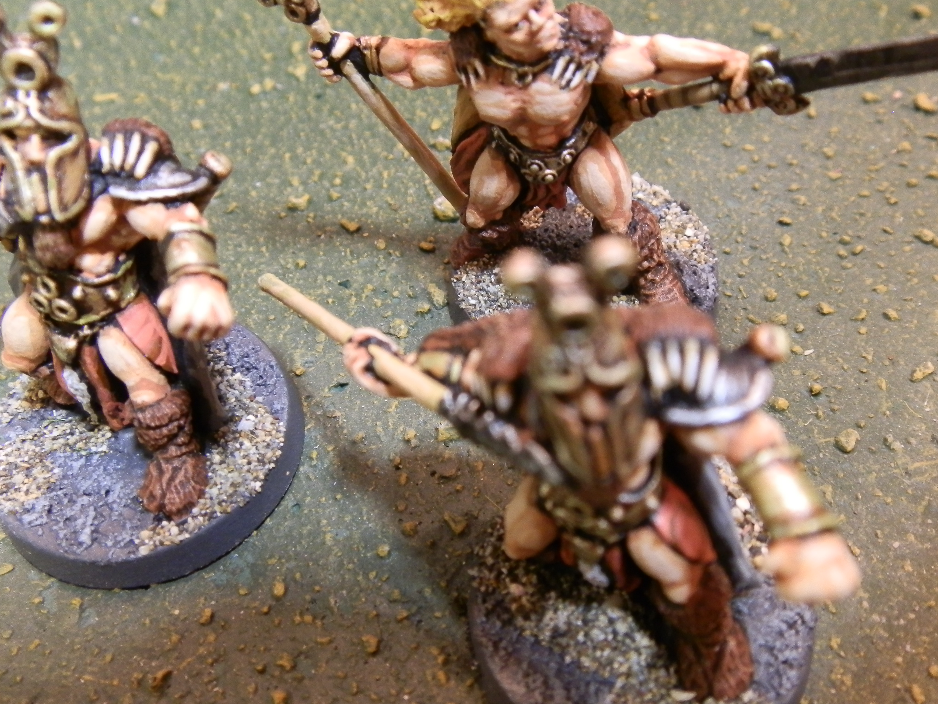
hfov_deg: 52.6
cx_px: 506
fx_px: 948
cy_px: 340
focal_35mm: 35
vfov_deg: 40.7
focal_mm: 5
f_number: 3.1
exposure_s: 1/10
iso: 200
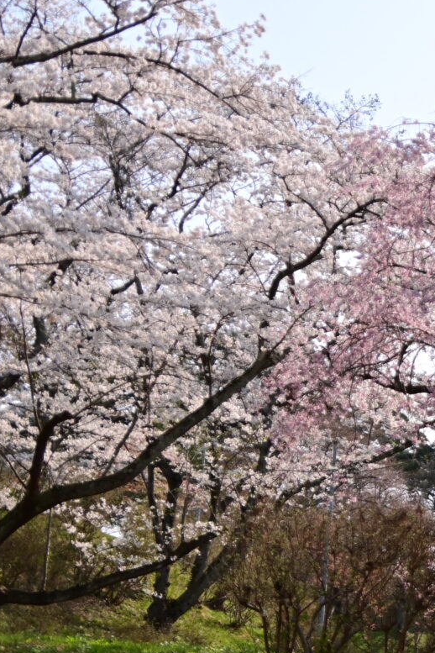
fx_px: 1613
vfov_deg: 22.8
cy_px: 434
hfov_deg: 13.9
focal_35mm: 89
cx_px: 757
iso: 160
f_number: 3.5
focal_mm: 24
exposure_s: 1/1600
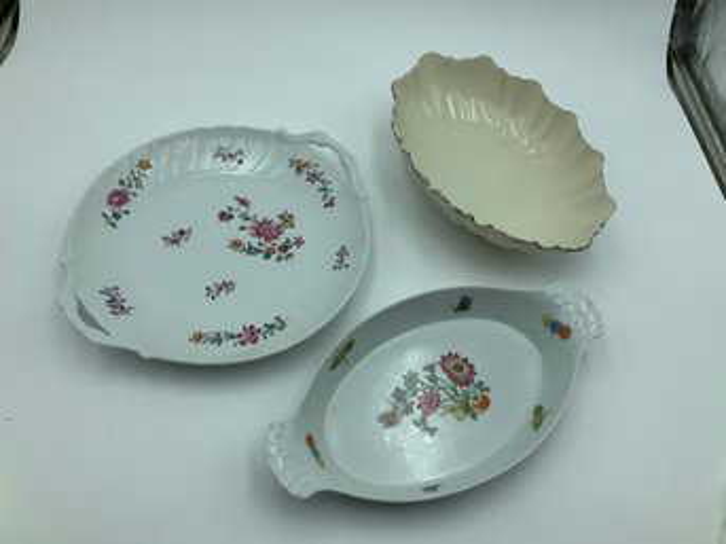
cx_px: 363
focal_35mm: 29
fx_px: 608
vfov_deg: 48.2
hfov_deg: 61.7
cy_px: 272
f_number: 1.8
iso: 16
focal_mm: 3
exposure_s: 1/562
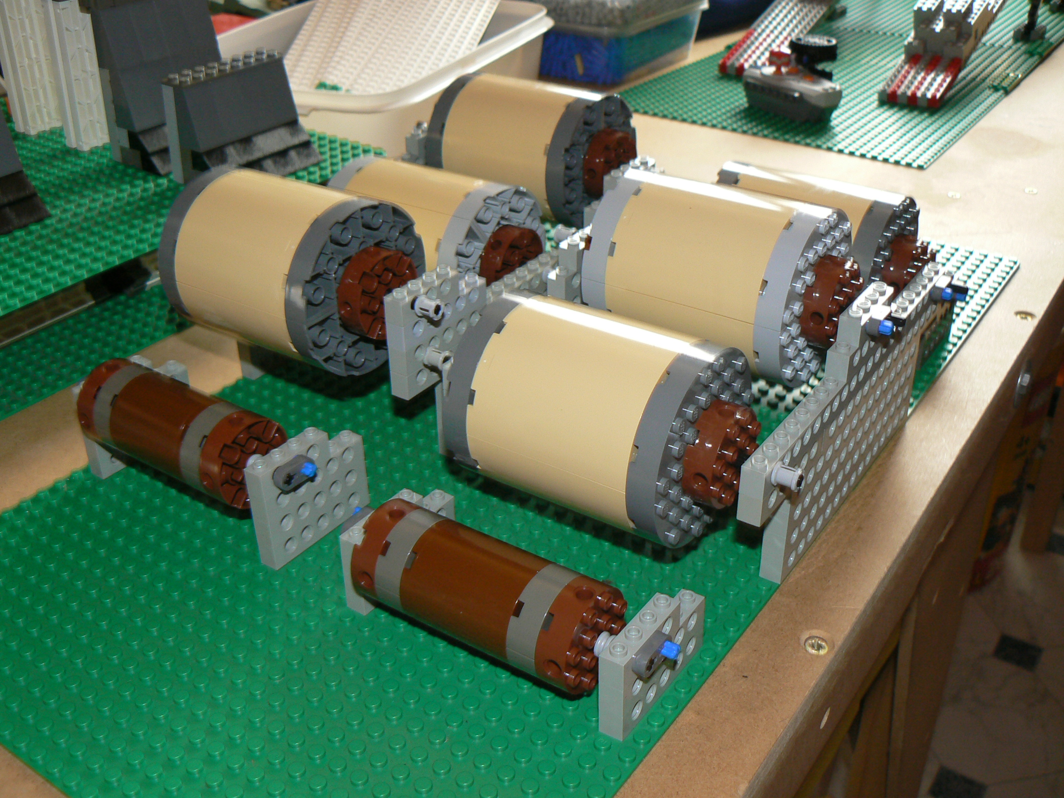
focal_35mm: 36
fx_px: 1107
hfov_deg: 51.4
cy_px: 399
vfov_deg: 39.7
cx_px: 532
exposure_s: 1/10
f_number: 2.8
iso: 100
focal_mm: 6
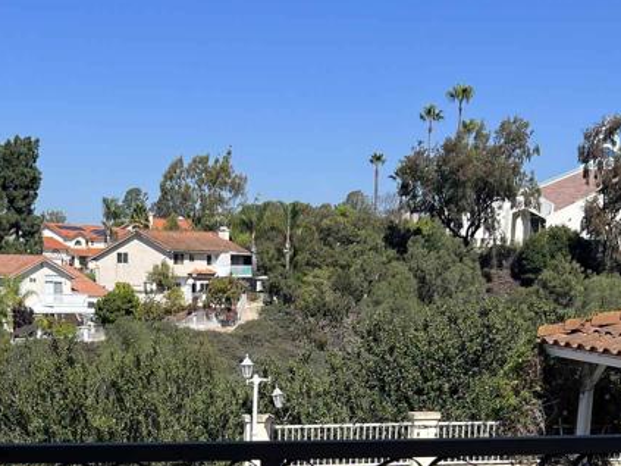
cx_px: 208
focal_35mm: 63
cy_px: 532
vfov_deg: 21.8
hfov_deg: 30.5
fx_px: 1130
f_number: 1.5
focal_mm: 5.7
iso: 50
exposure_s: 1/5319
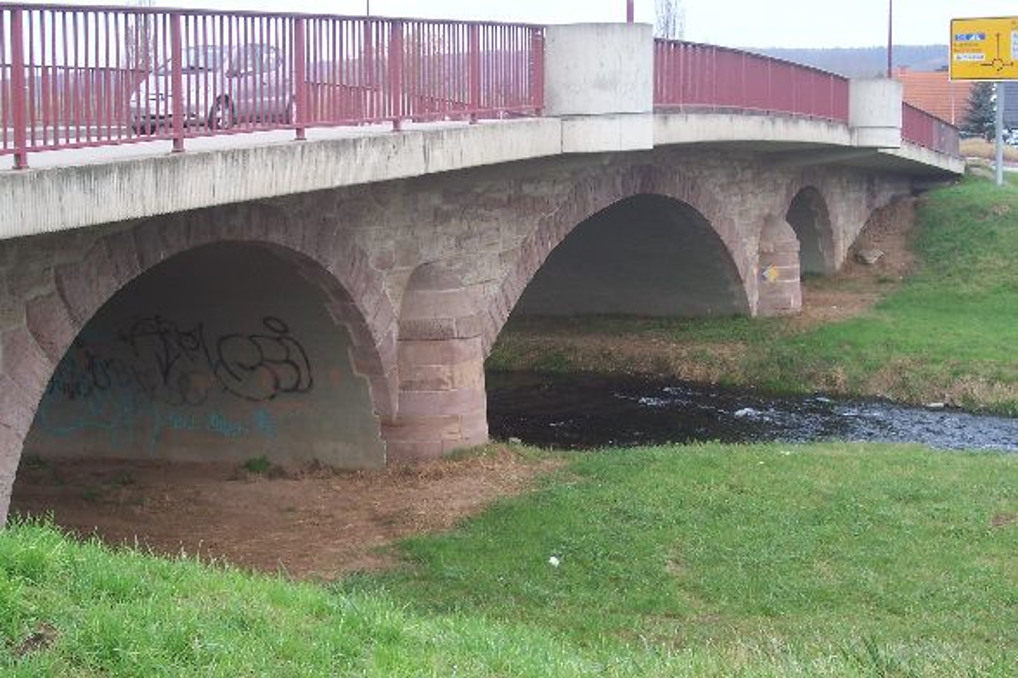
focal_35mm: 53
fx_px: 1499
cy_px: 339
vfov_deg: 25.5
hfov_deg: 37.5
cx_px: 509
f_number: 3.4
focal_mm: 8.6
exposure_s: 1/180
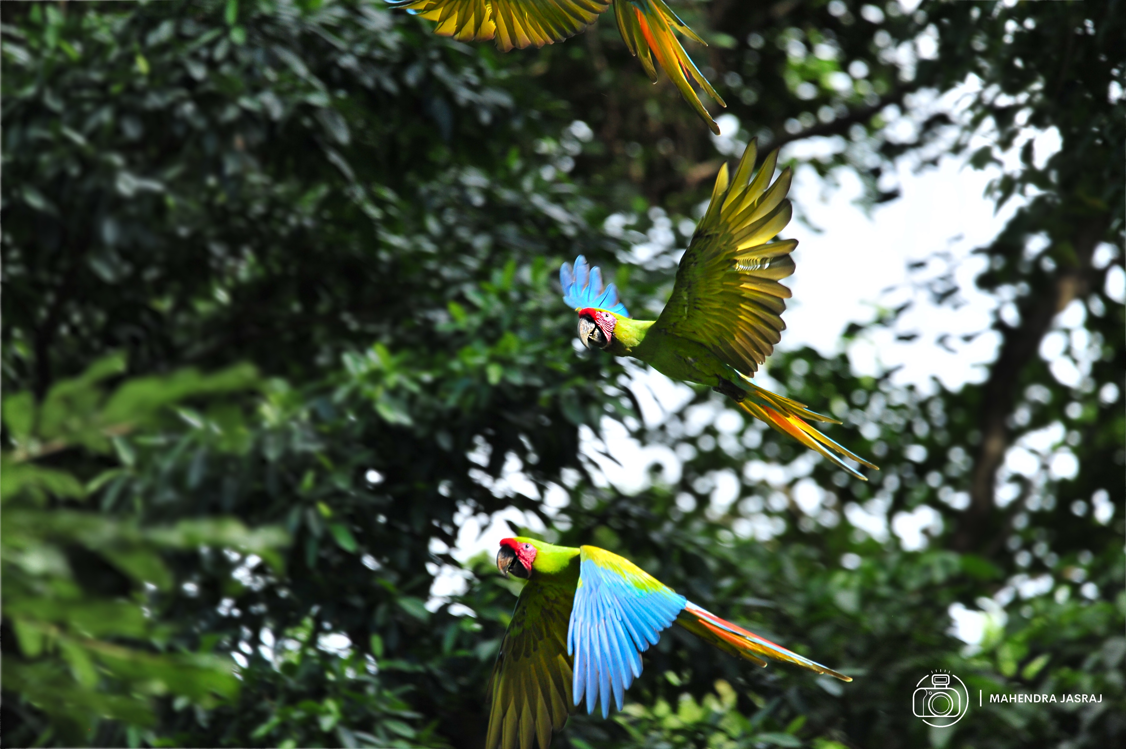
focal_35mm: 600
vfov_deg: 2.3
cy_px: 374
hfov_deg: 3.4
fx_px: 18754
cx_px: 563
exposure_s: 1/640
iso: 1250
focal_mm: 600
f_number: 8
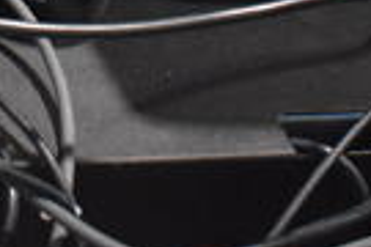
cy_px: -250
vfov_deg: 10.3
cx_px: 85
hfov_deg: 16.7
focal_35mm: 122
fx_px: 1257
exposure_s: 1/125
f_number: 3.5
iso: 3200
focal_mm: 18
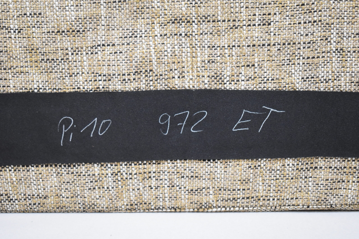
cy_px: 120
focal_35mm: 54
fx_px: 538
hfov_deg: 36.9
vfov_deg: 25.1
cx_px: 180
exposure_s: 1/125
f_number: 4.8
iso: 2200
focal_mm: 36
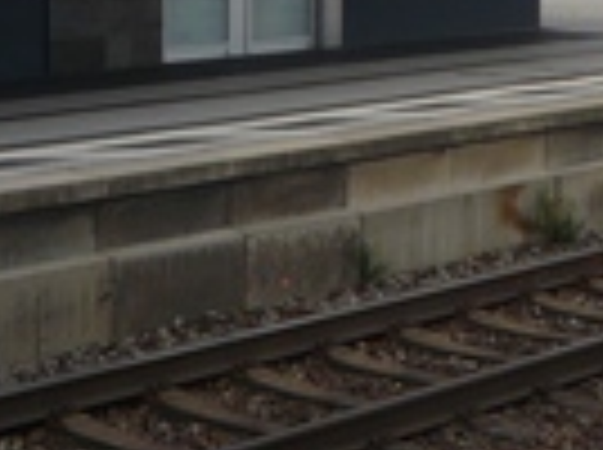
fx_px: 2000
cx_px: 590
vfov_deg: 12.5
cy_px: -86
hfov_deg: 16.8
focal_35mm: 115
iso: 100
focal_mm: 5.2
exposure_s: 1/100
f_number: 4
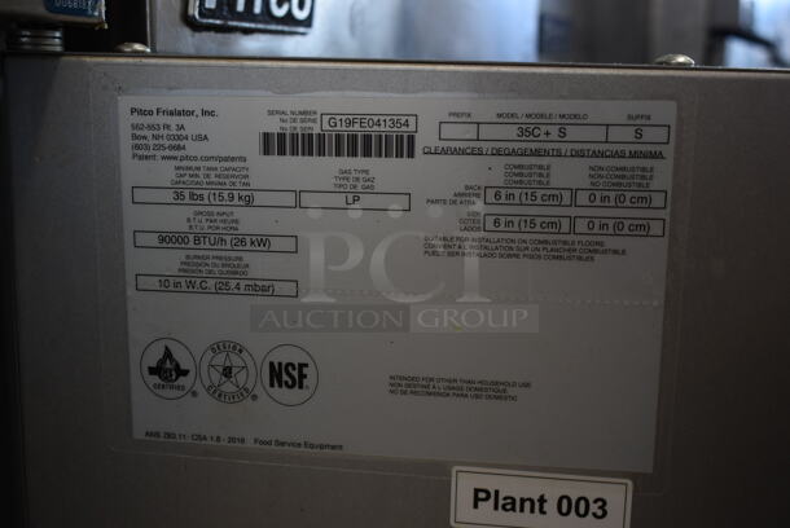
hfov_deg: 46.4
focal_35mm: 42
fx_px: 923
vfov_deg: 32.0
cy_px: 264
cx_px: 395
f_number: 5.6
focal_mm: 28
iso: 560
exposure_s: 1/60
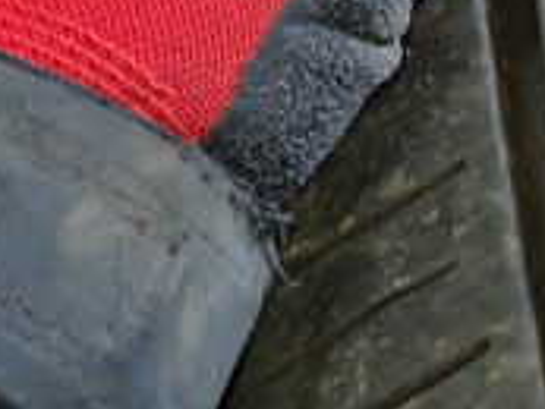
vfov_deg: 13.7
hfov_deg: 17.0
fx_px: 1639
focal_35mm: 104
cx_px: 825
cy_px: -113
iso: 250
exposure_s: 1/30
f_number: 2.3
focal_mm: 5.4
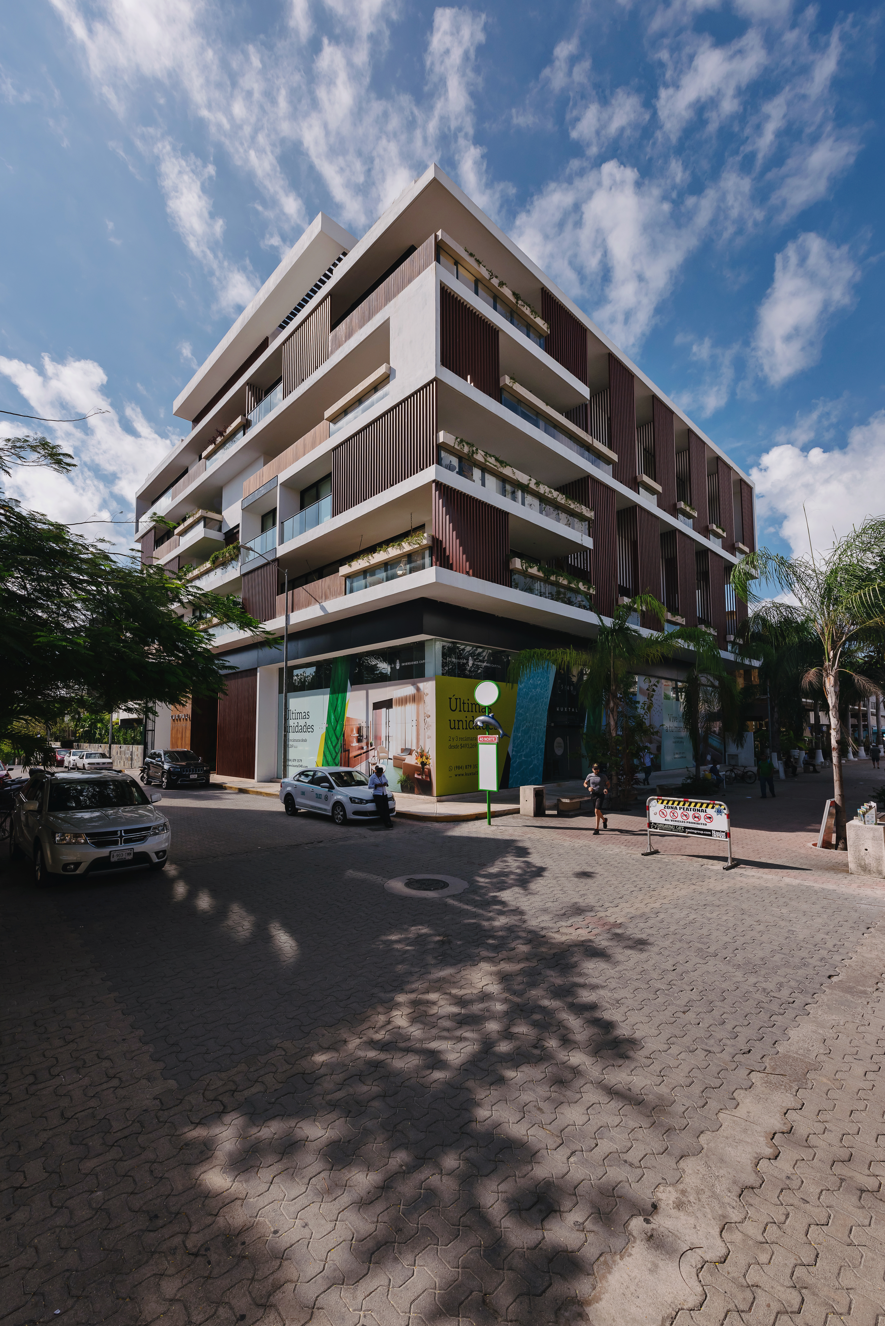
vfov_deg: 104.2
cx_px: 442
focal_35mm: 14
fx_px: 516
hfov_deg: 81.2
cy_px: 663
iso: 200
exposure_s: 1/500
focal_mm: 14
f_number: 11
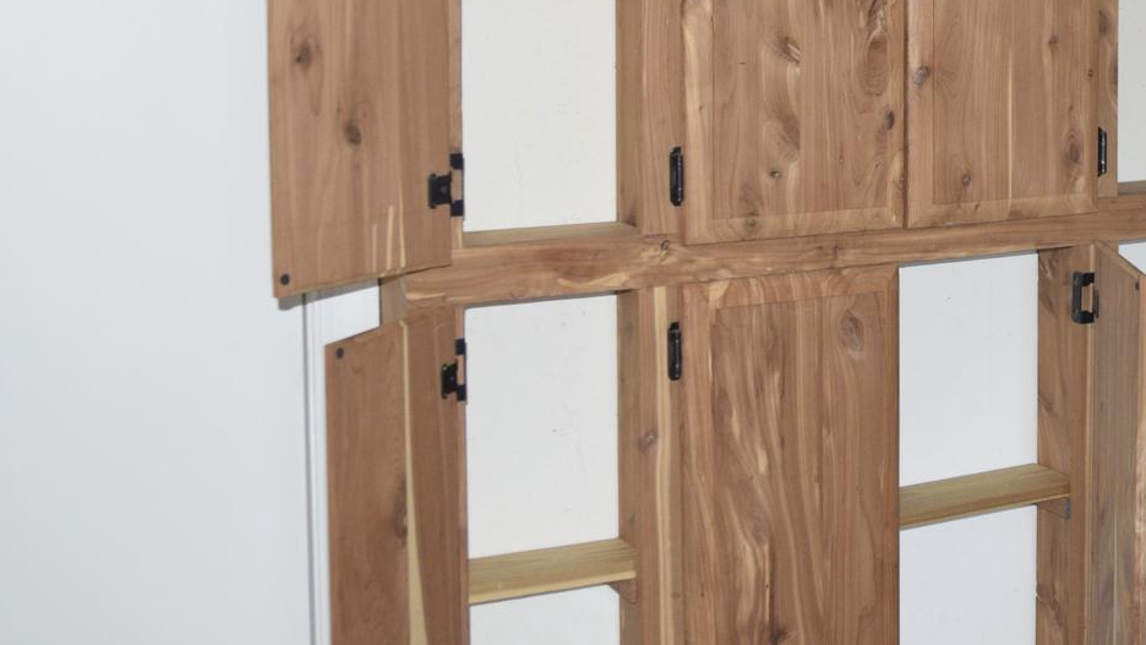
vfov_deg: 11.0
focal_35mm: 110
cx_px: 1080
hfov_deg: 19.0
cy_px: 56
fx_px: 3343
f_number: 4.5
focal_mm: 32
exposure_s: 1/80
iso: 800
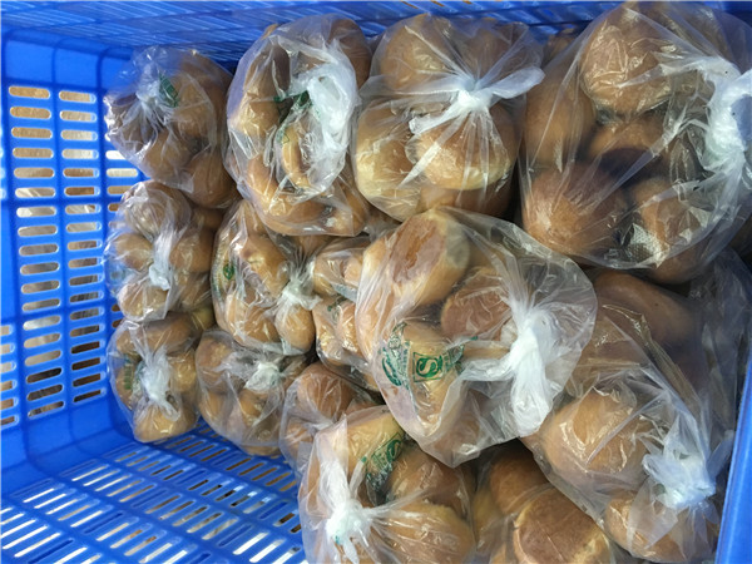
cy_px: 282
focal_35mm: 29
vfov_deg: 48.2
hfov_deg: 61.7
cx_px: 376
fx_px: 630
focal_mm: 4.15
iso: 200
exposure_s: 1/17
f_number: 2.2
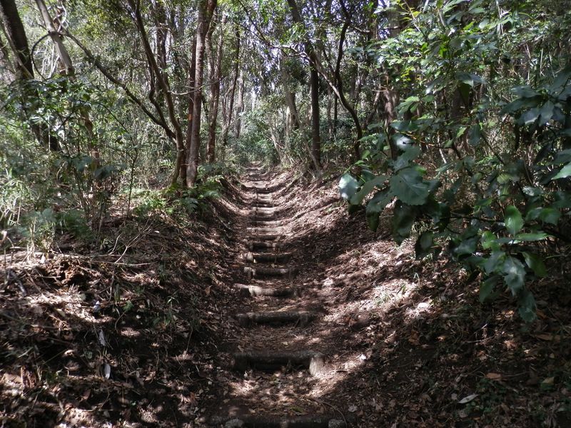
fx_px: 412
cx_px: 286
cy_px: 214
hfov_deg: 69.4
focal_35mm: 25
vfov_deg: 54.9
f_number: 3
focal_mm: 4.5
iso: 80
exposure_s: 1/160
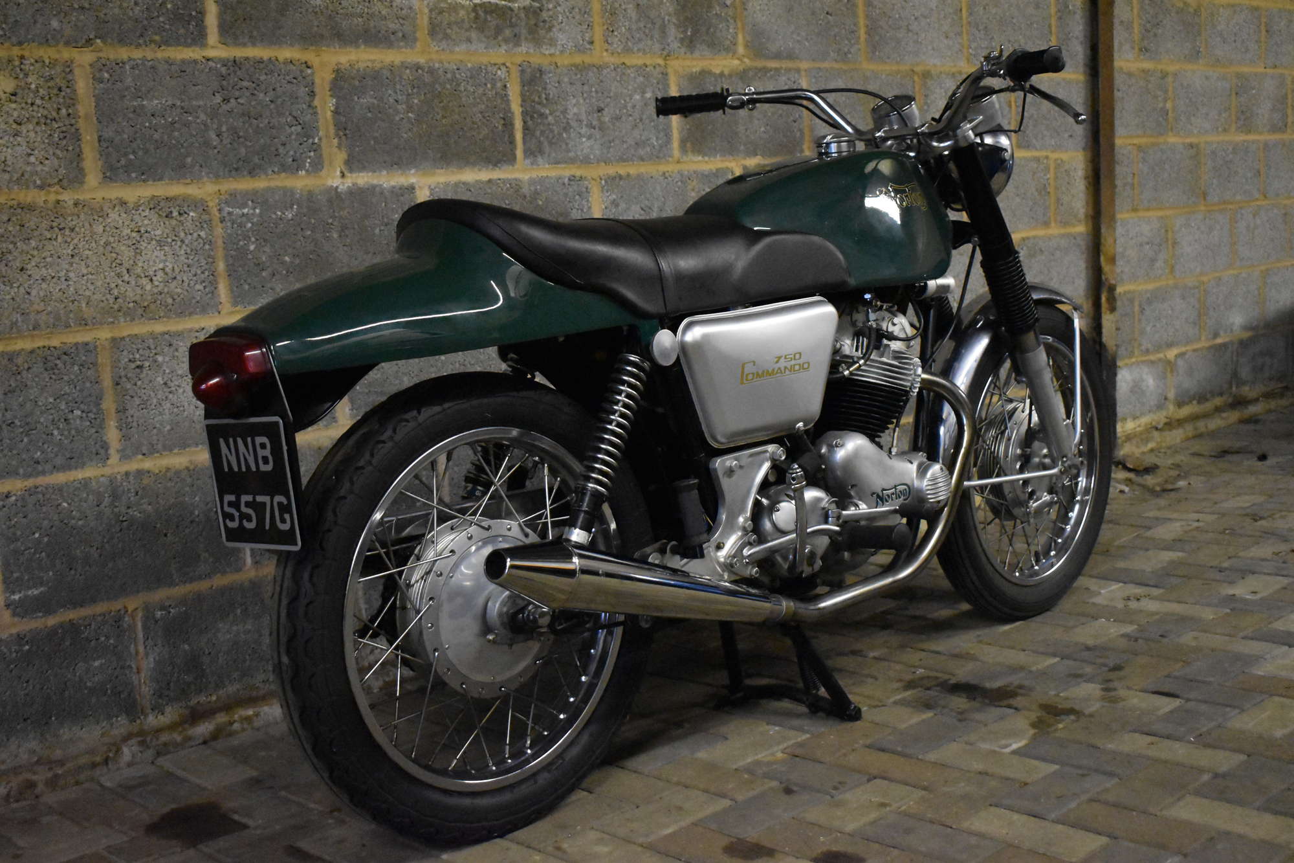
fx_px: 1617
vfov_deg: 29.9
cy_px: 432
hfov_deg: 43.6
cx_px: 647
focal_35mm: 45
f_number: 4.2
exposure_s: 1/125
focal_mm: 30
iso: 8000
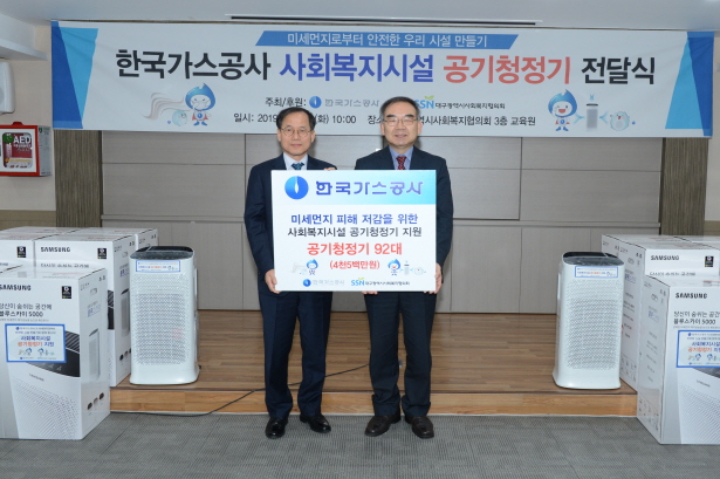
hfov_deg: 57.1
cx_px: 400
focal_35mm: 33
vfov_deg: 39.9
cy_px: 223
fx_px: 659
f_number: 8
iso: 1250
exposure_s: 1/125
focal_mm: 29
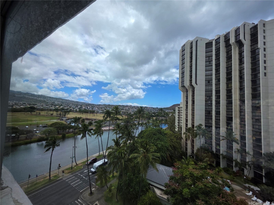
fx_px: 103
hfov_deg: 106.2
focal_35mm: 13
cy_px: 102
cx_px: 137
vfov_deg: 89.9
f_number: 1.9
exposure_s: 1/624
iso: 40
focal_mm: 2.2
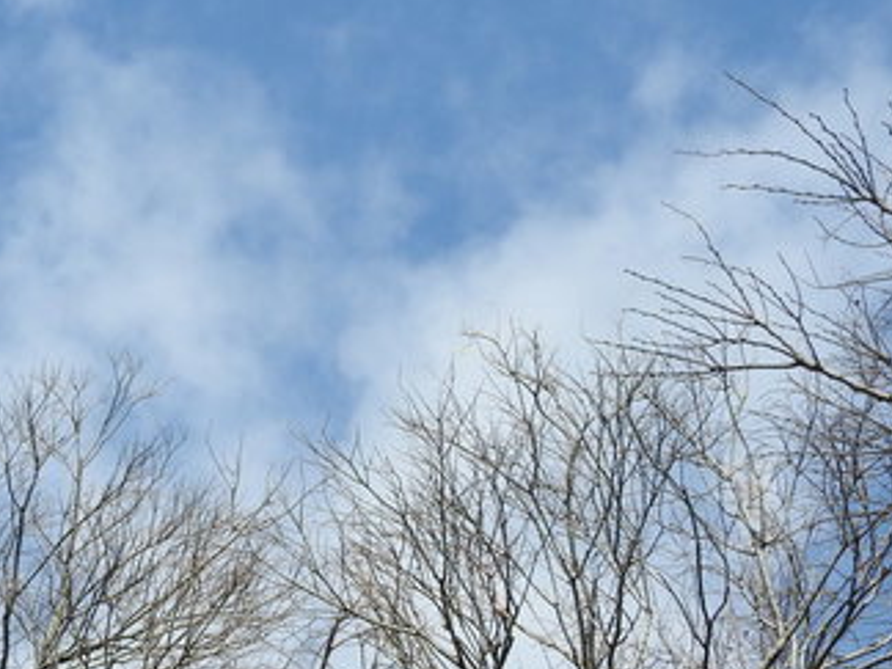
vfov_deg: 9.2
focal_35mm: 162
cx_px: 292
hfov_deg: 12.2
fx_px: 4174
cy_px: 384
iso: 100
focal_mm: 18.8
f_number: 4.8
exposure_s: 1/800
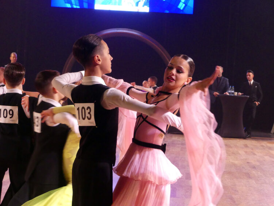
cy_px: 103
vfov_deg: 12.8
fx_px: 918
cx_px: 137
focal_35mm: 116
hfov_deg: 17.0
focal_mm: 20.9
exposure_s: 1/80
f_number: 3.5
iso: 1000
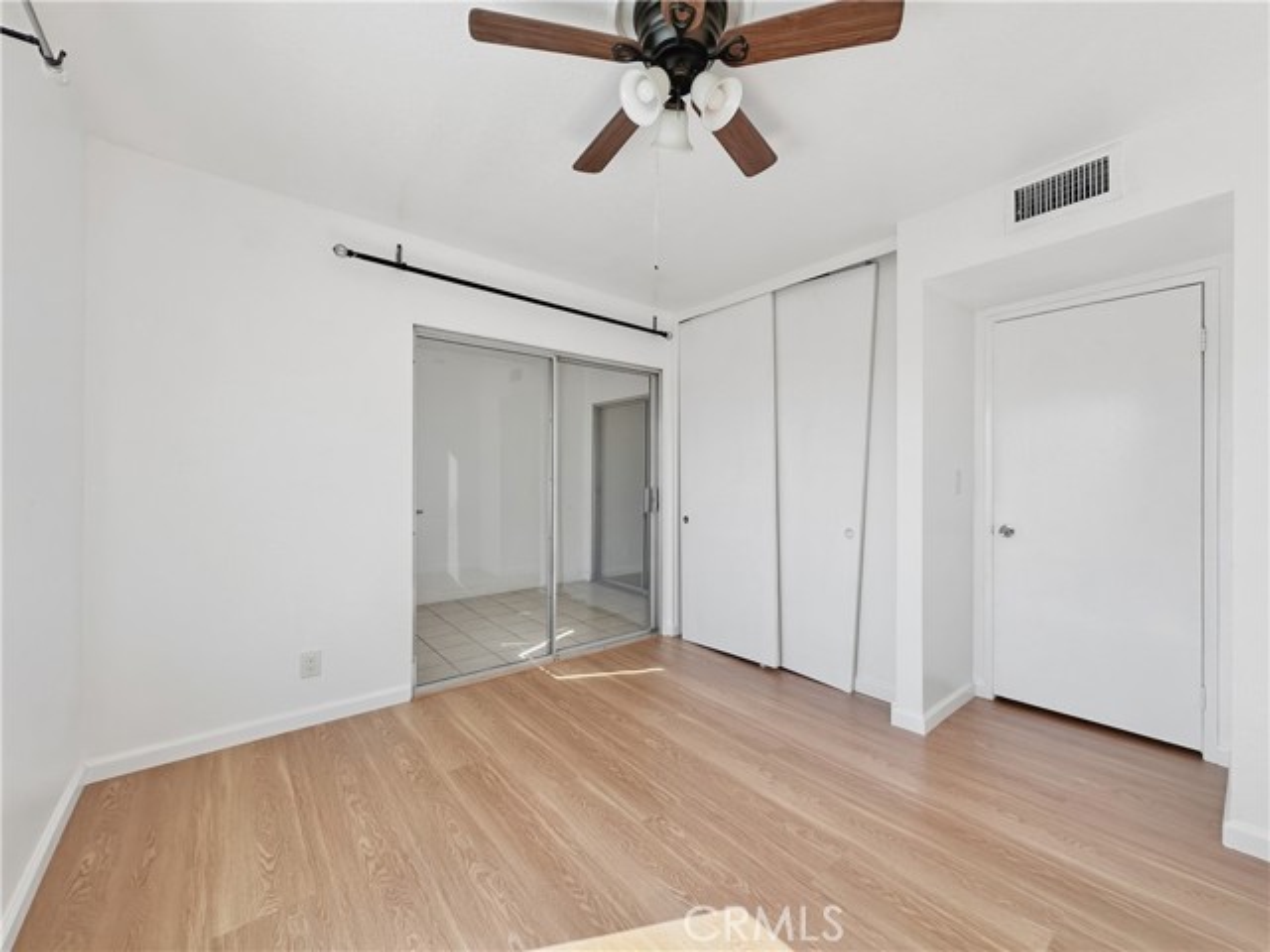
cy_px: 476
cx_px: 635
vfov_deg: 85.7
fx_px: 514
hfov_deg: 102.1
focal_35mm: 14
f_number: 2.2
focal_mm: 2.2
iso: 40
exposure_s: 1/157
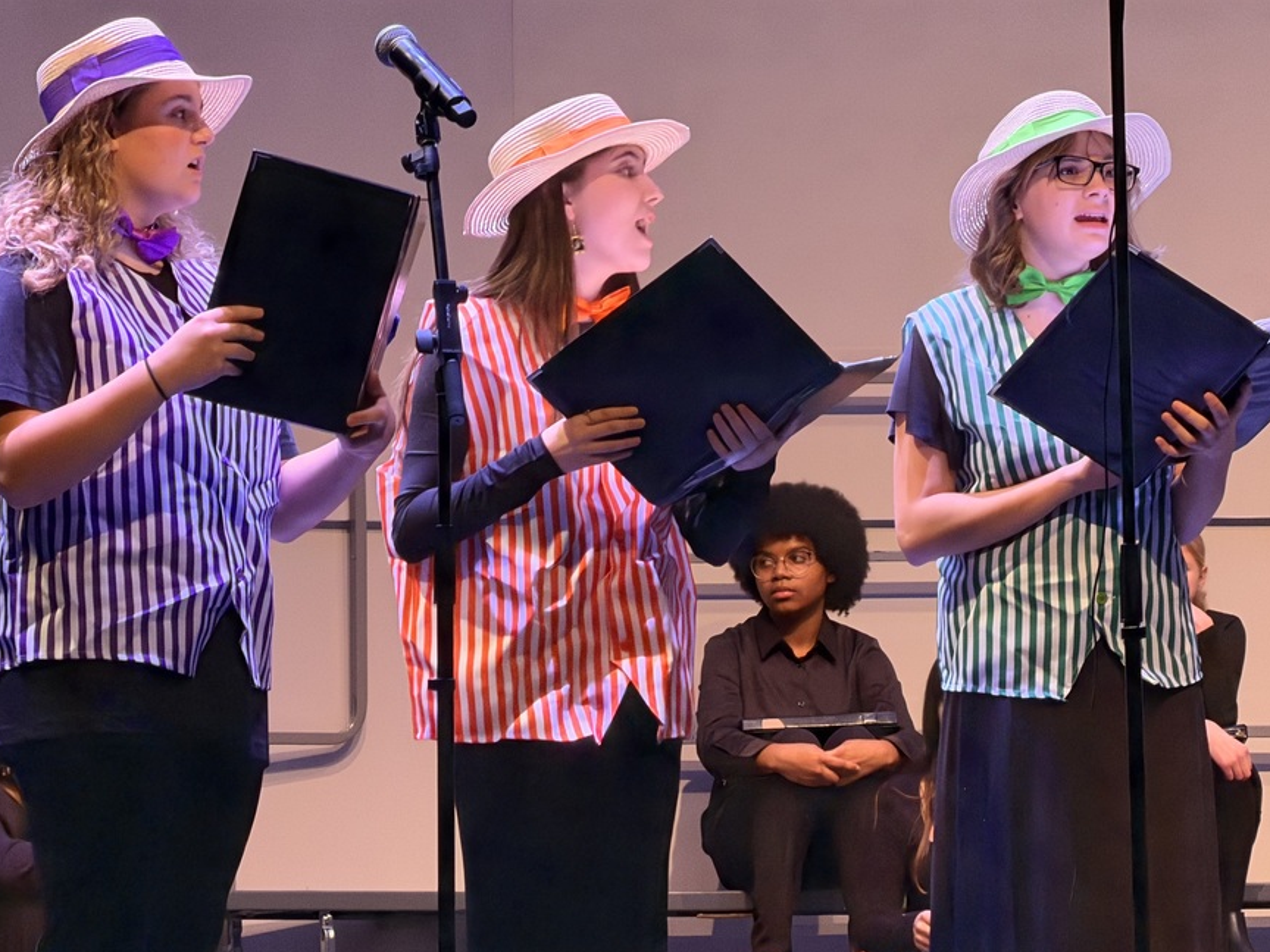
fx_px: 8695
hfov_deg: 8.4
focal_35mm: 237
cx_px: 667
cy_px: 563
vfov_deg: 6.3
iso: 400
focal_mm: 16.89
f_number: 2.8
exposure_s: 1/92
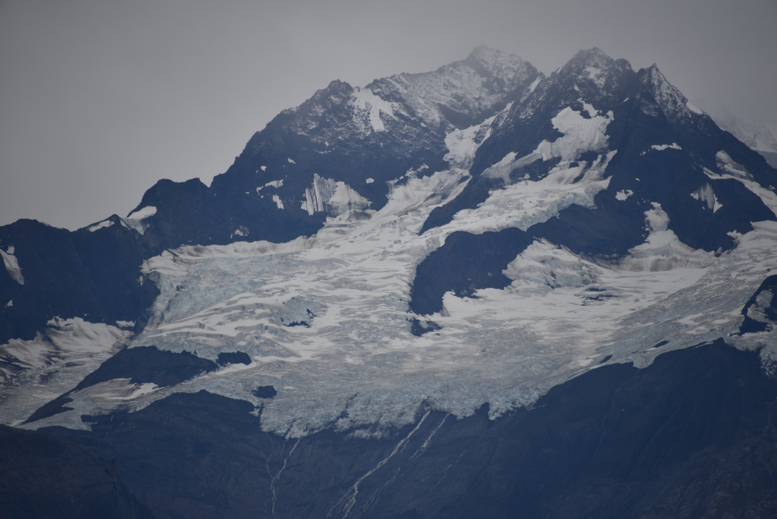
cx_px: 388
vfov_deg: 4.6
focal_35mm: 300
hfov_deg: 6.9
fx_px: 6476
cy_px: 260
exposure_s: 1/640
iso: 160
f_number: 5.6
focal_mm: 300
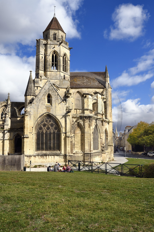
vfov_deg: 58.7
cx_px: 77
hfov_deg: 41.1
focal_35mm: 32
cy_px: 116
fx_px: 205
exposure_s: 1/250
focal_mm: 32
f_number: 14
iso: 200
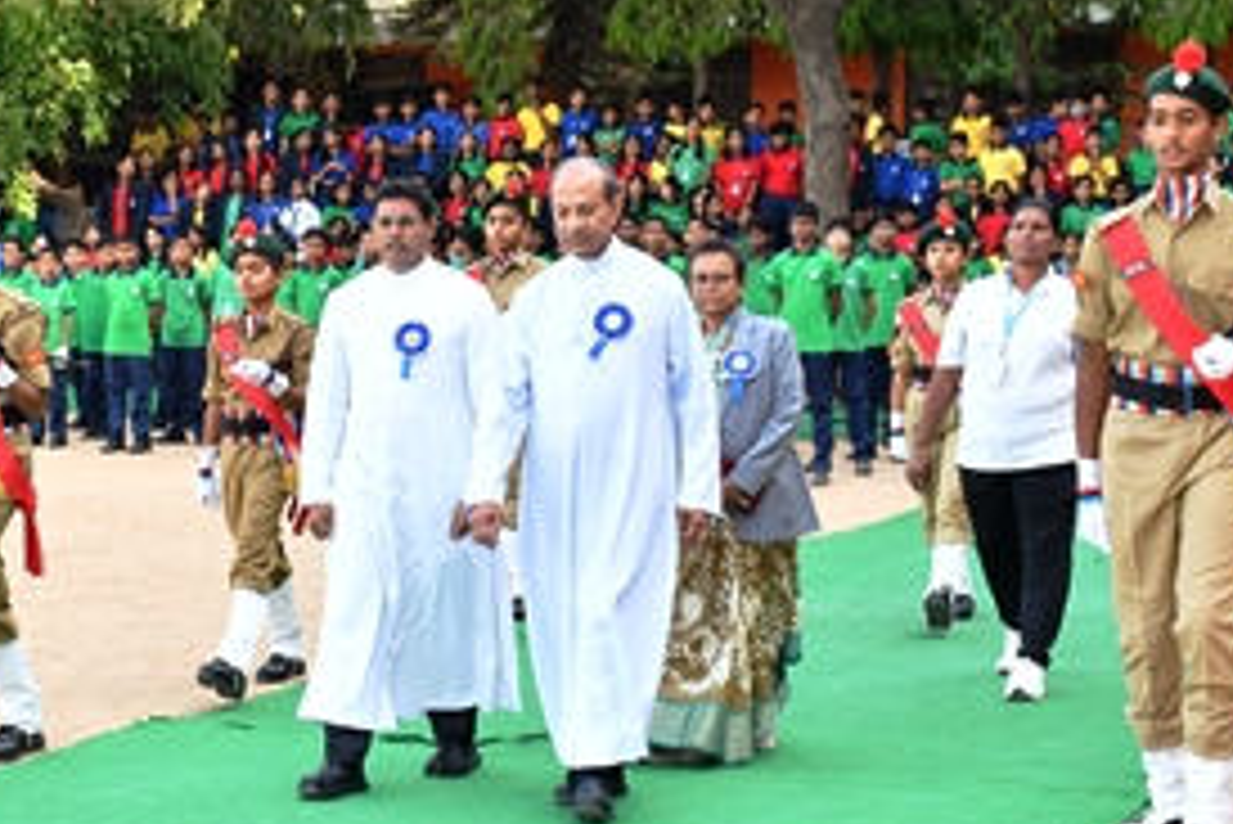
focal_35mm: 85
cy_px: 448
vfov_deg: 16.1
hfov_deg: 23.8
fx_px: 2913
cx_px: 472
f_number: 6.3
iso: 800
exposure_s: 1/250
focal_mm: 35
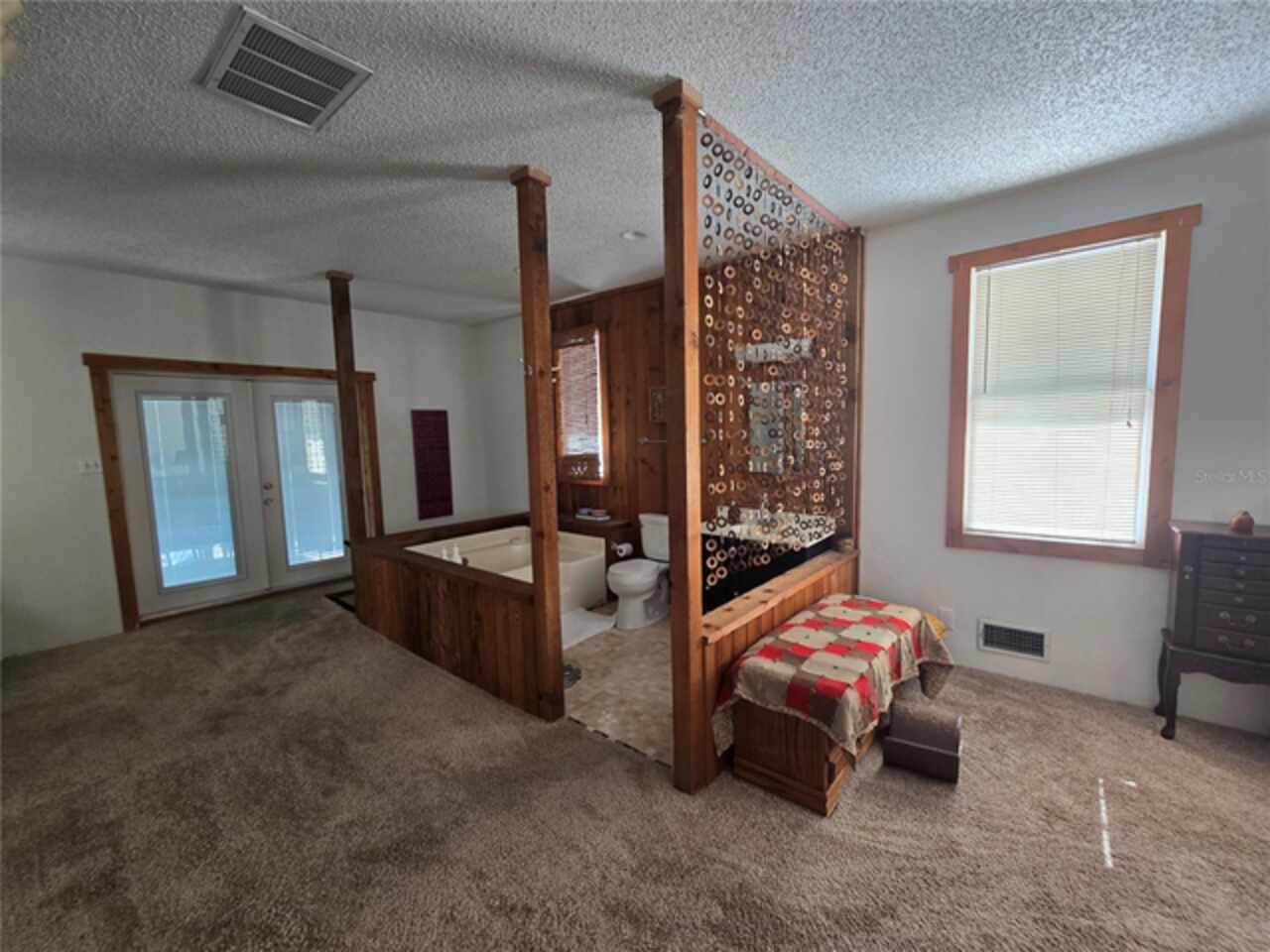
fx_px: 477
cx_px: 635
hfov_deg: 106.2
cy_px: 476
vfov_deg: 89.9
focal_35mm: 13
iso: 80
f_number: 2.2
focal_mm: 2.2
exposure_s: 1/60
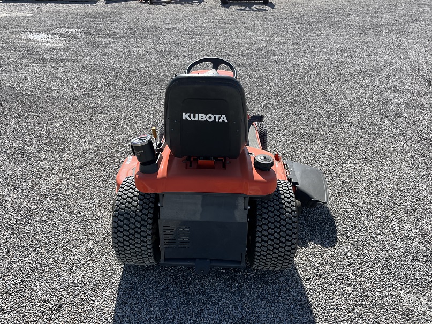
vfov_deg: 53.1
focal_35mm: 26
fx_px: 324
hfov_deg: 67.3
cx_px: 216
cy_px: 162
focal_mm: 5.1
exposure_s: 1/2179
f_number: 1.6
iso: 50
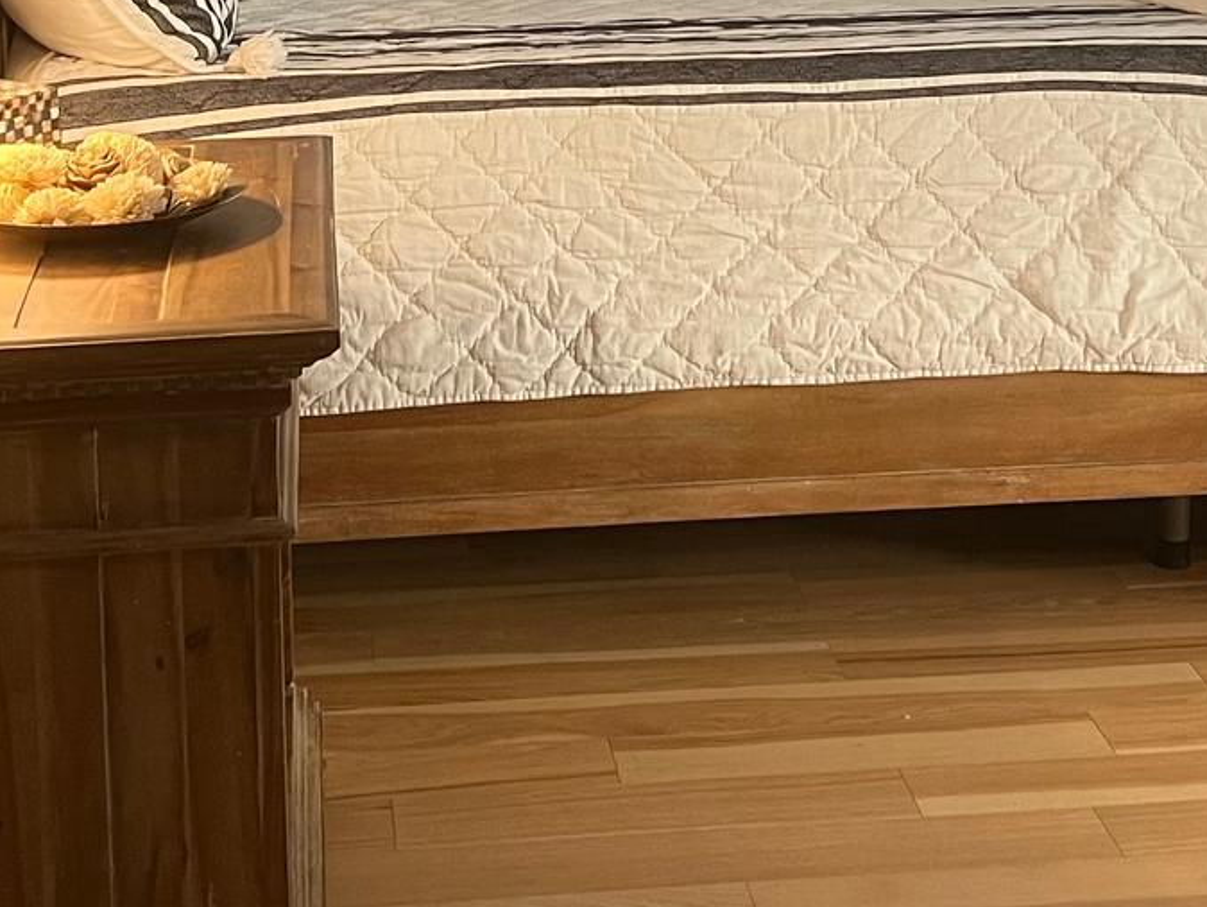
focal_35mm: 79
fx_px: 2756
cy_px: -68
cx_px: 657
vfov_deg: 18.1
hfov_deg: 24.7
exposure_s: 1/60
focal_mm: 5.7
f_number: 1.5
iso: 250
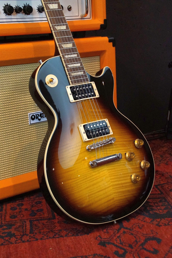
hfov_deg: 22.6
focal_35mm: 60
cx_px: 86
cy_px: 129
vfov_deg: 33.4
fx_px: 430
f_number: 6.3
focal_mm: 40
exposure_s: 1/320
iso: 3200
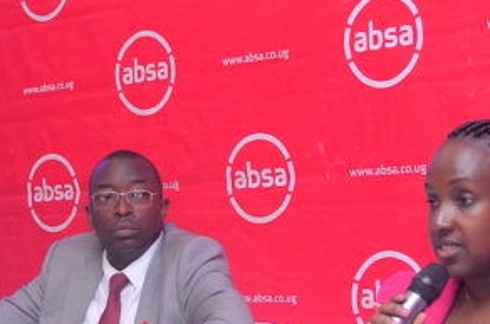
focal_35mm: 117
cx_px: 37
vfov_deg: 11.5
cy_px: 336
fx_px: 1588
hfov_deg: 17.3
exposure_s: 1/125
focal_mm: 24
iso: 800
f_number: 5.6
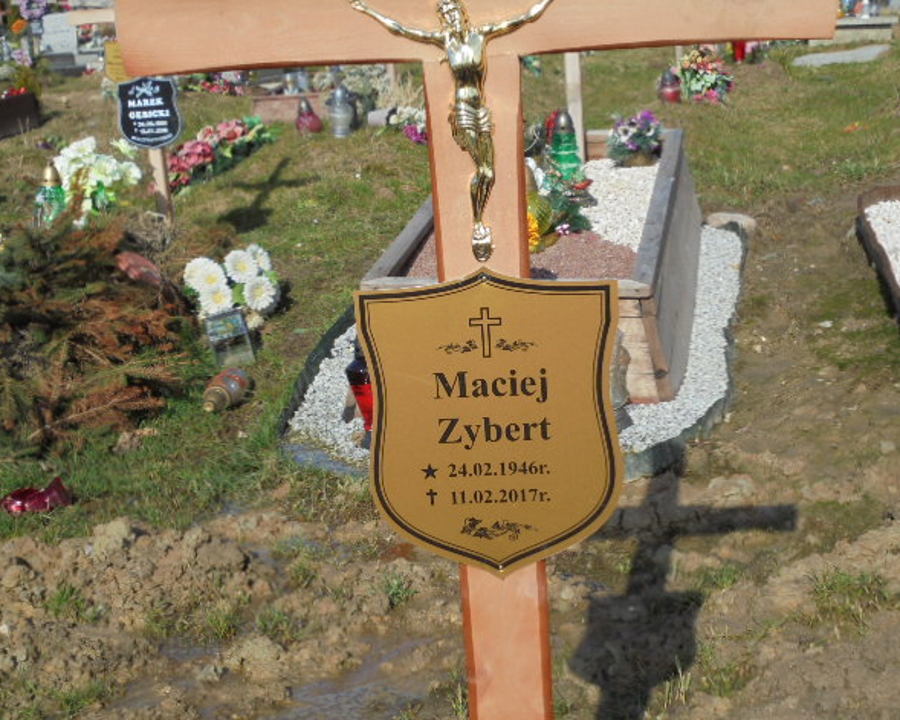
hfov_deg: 36.0
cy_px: 365
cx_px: 472
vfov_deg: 29.1
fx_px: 1385
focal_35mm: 52
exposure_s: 1/1000
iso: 100
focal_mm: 8.9
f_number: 4.8
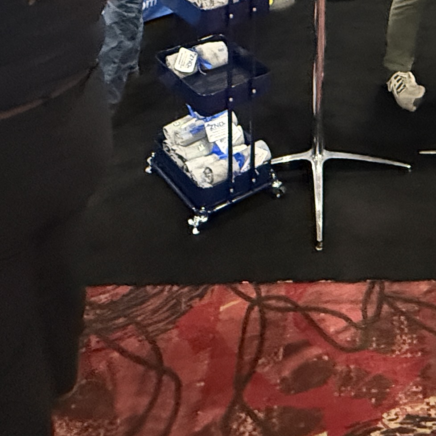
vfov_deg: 25.7
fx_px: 727
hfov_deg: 31.8
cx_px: 392
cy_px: -205
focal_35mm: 51
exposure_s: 1/60
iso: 1000
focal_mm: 2.22
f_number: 2.2
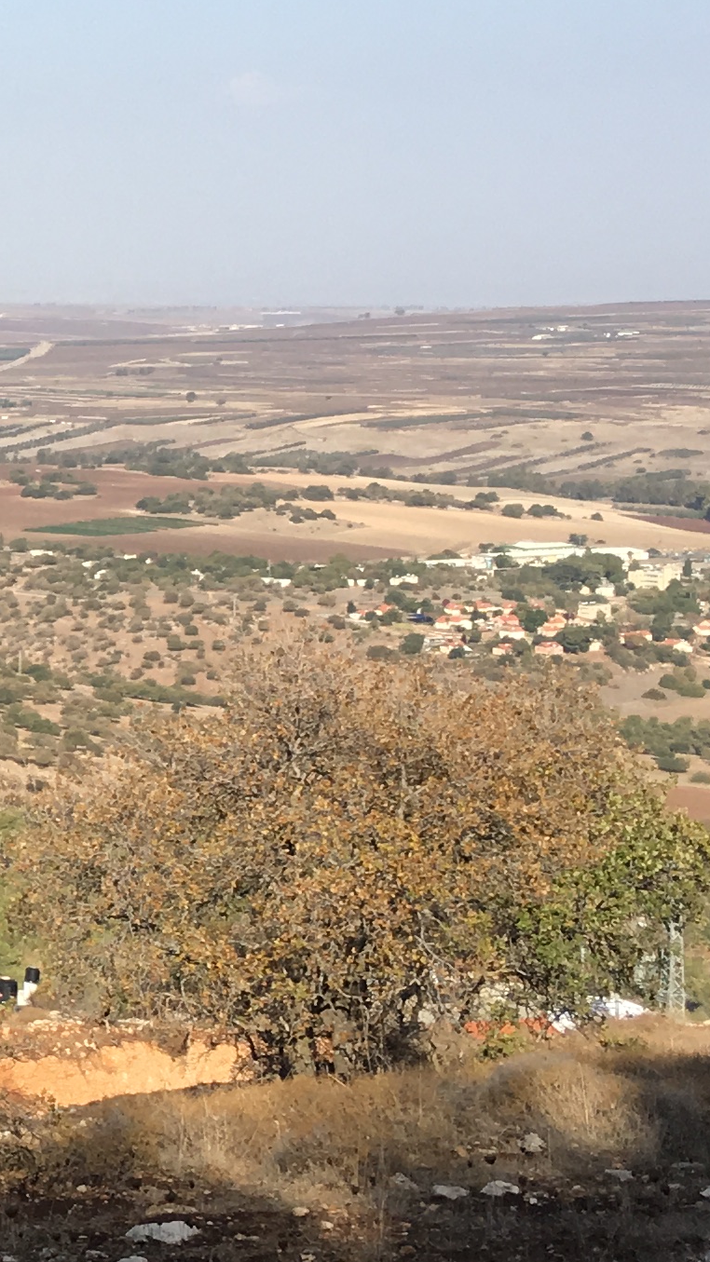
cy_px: 523
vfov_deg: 22.7
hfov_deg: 11.4
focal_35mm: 94
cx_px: -776
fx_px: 3147
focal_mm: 4.15
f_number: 2.2
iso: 25
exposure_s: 1/1166
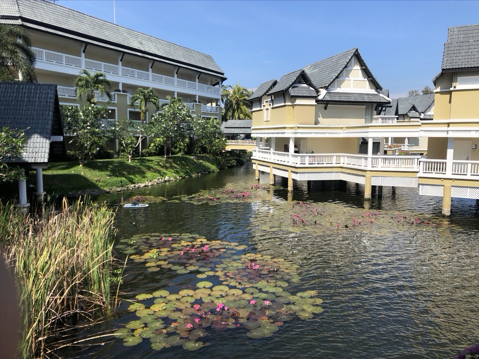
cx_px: 240
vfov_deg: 49.7
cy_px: 180
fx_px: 387
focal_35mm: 28
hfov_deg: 63.4
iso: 25
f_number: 1.8
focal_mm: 3.99
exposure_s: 1/4000
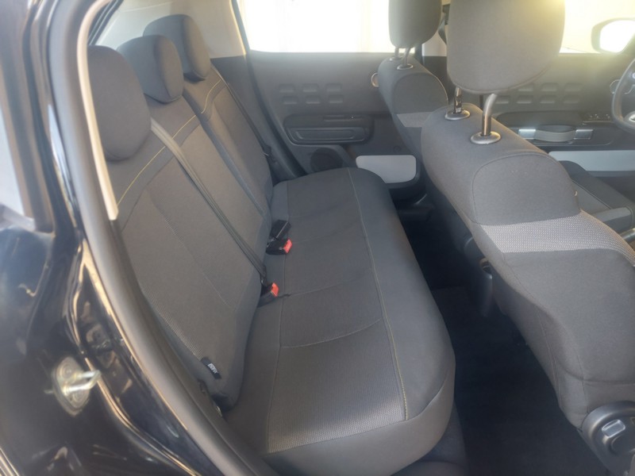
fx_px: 459
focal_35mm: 25
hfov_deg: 69.4
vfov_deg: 54.9
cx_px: 318
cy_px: 238
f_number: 1.8
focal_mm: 5.23
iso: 320
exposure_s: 1/50
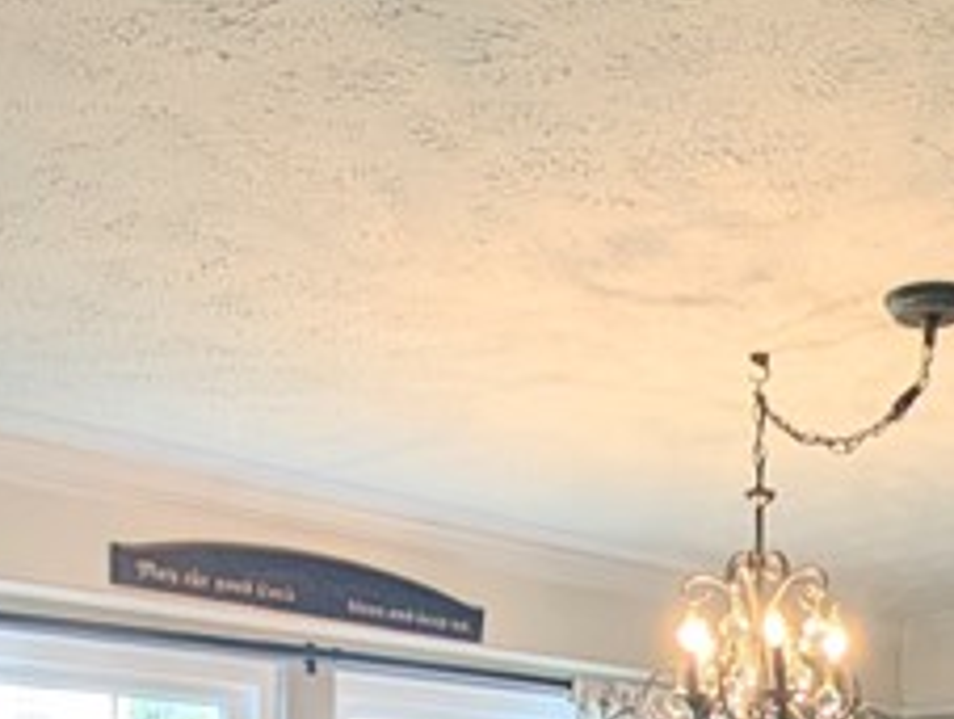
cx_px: 733
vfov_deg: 24.0
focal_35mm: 54
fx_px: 1491
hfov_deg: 34.6
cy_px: 921
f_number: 1.95
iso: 63
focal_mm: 2.23
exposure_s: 1/120
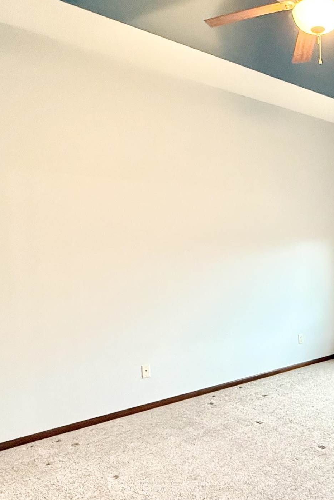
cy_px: 292
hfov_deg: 37.7
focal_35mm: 32
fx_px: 445
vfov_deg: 58.4
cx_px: 315
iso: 640
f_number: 2.2
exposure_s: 1/60
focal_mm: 2.22
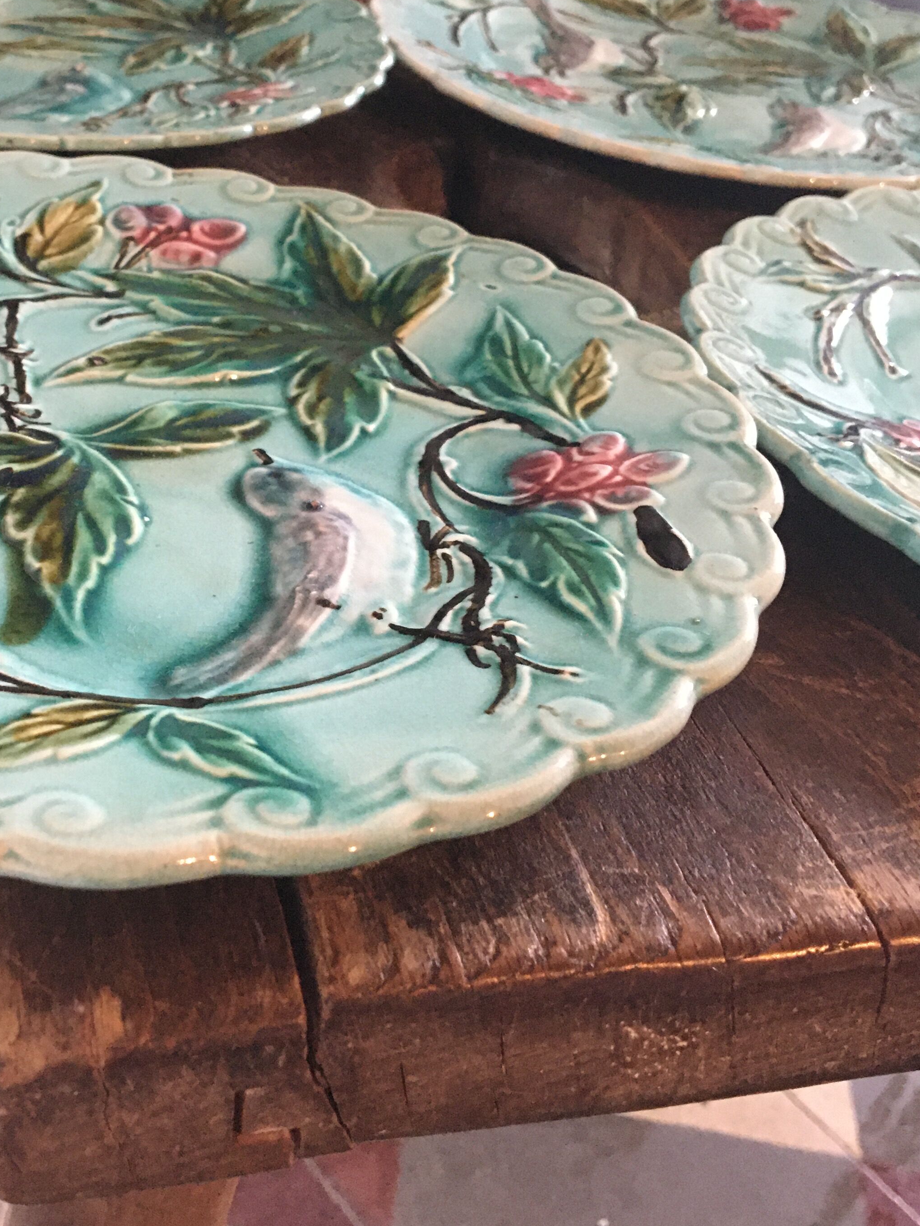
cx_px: 310
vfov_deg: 43.6
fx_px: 1524
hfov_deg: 33.3
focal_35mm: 43
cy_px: 477
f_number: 2.2
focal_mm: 4.15
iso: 200
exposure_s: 1/17
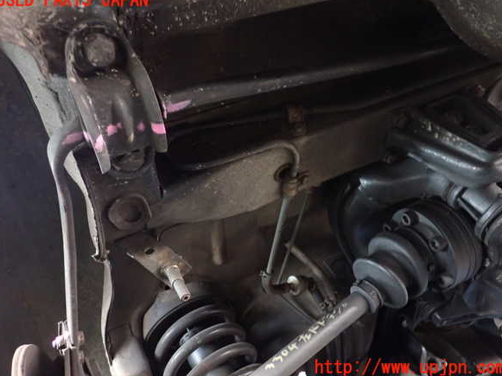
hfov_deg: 58.4
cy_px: 184
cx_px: 251
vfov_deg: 45.4
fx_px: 449
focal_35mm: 31
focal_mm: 5.4
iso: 640
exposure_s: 1/30
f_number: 2.3
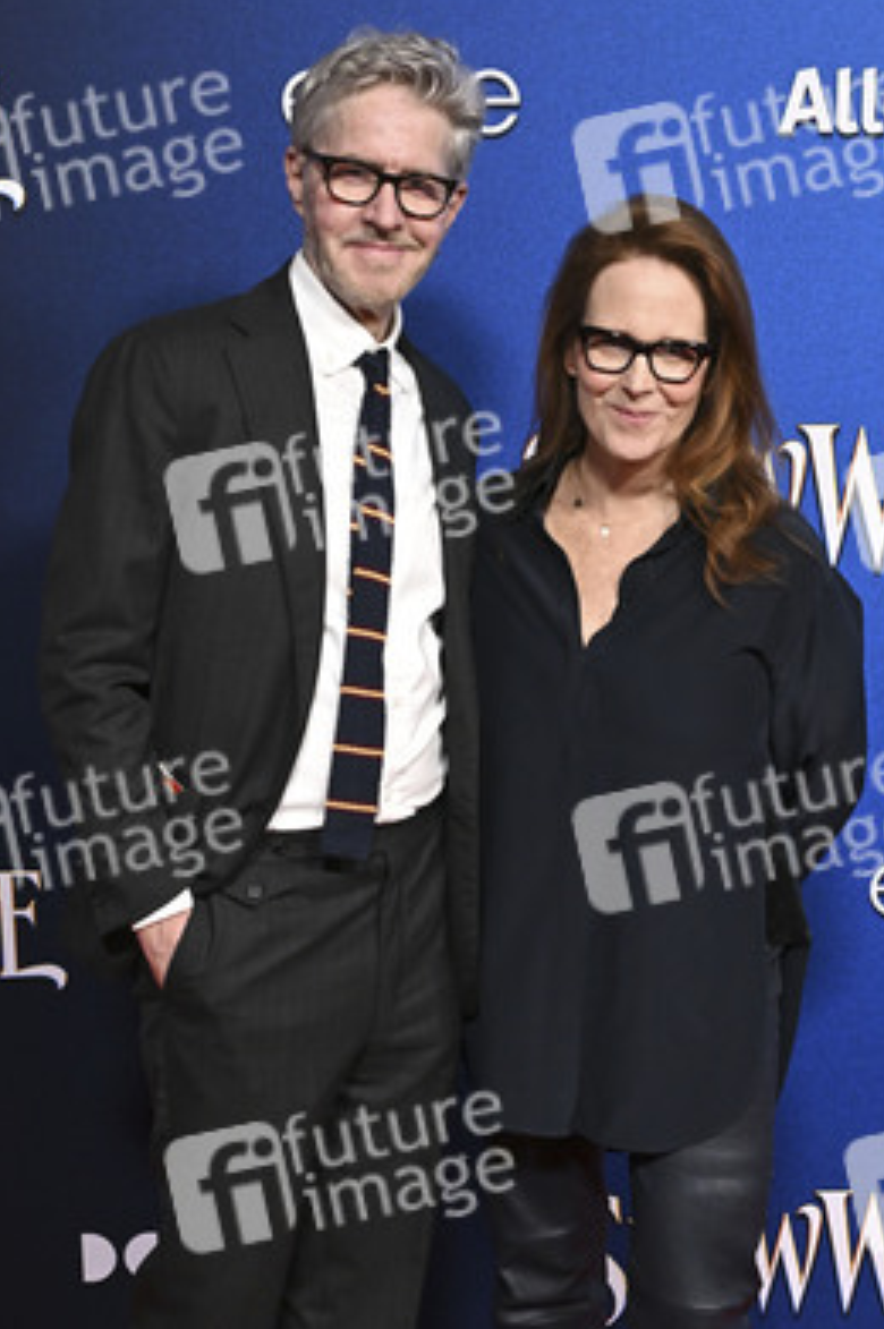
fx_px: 1587
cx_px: 439
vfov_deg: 45.5
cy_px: 663
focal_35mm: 43
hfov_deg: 31.1
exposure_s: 1/250
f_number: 4.5
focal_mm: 42
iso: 3200
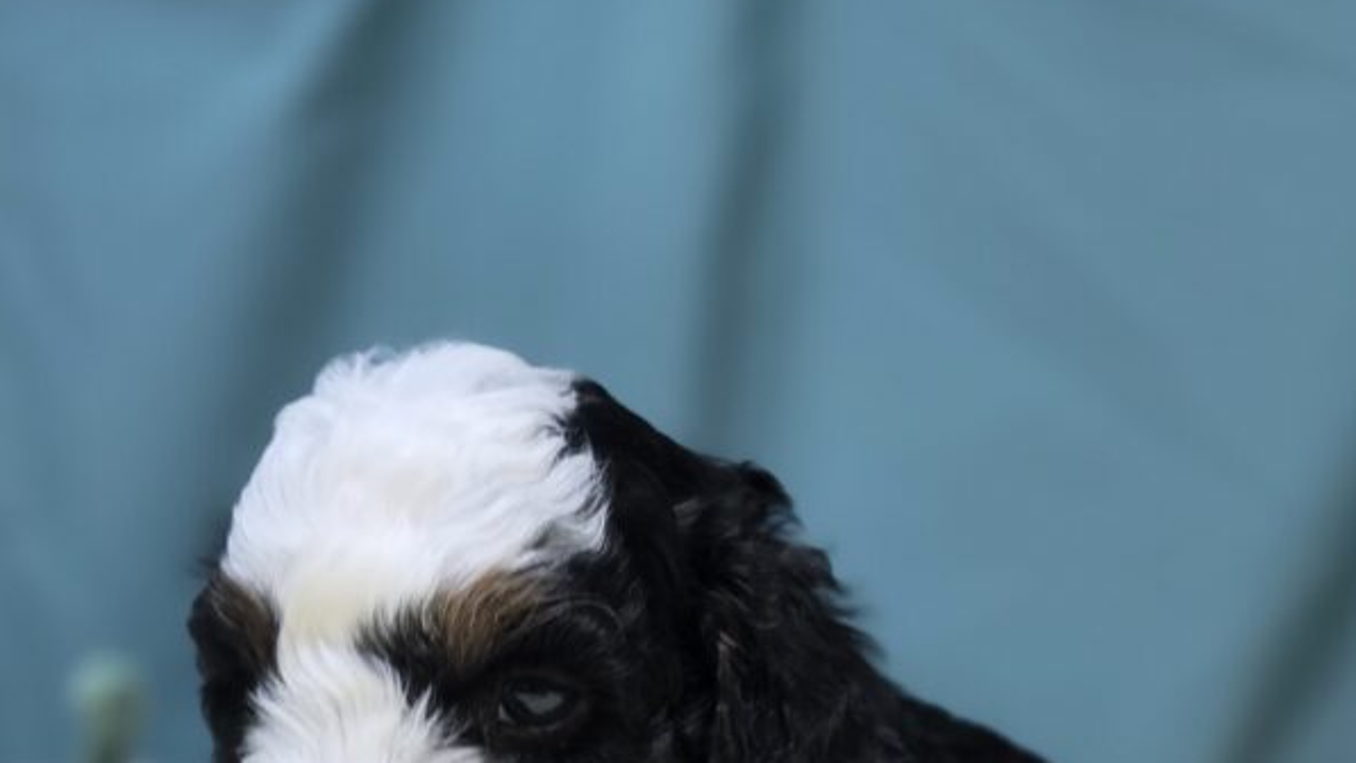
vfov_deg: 25.6
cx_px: 684
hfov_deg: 47.4
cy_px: 845
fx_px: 1546
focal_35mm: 43
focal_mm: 6.3
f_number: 1.7
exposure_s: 1/120
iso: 64
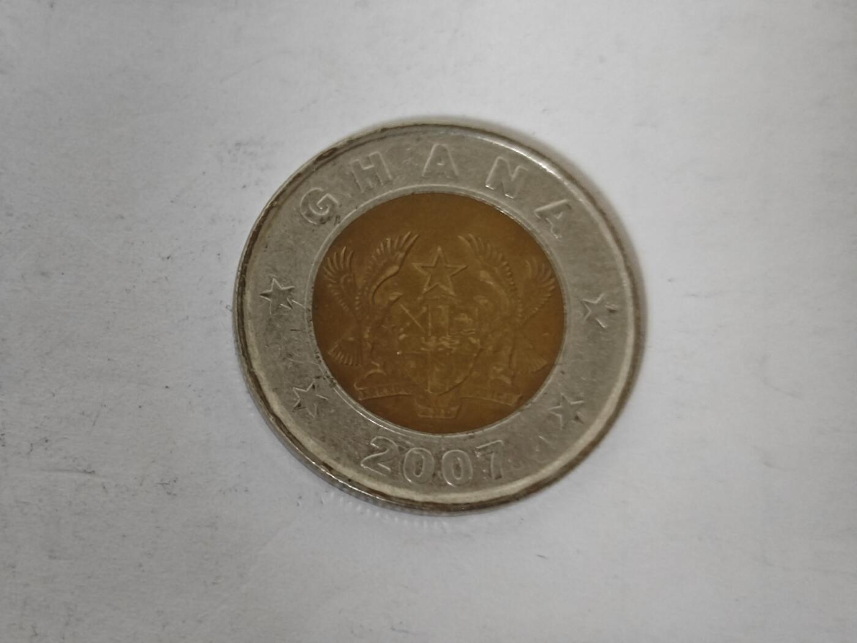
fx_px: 1857
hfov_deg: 26.0
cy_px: 322
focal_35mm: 75
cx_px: 428
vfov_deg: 19.6
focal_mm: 8.7
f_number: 1.9
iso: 640
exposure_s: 1/40
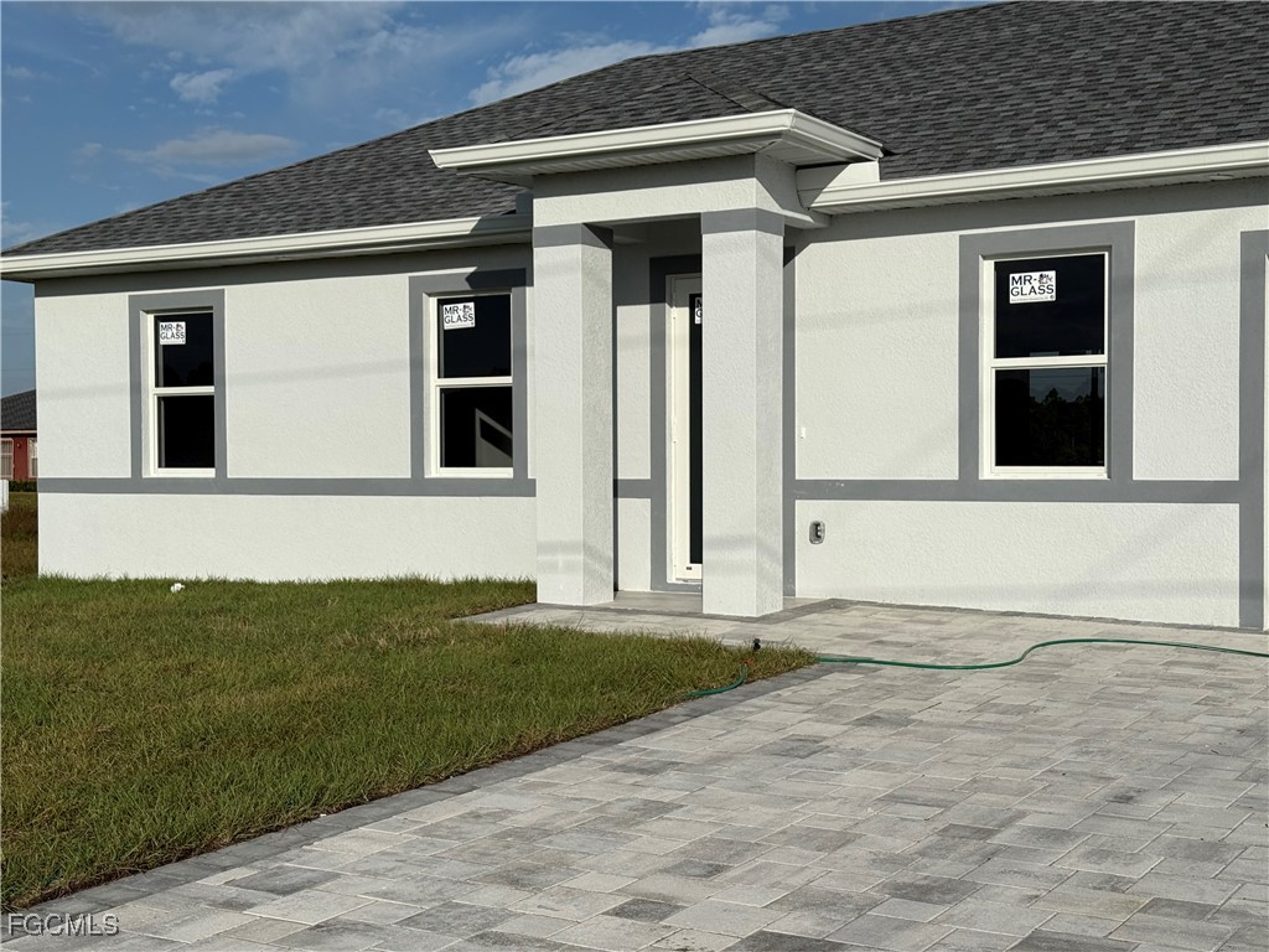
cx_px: 634
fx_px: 1760
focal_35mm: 48
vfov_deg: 30.3
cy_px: 476
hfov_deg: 39.7
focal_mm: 6.76
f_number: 1.78
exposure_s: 1/11364
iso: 50
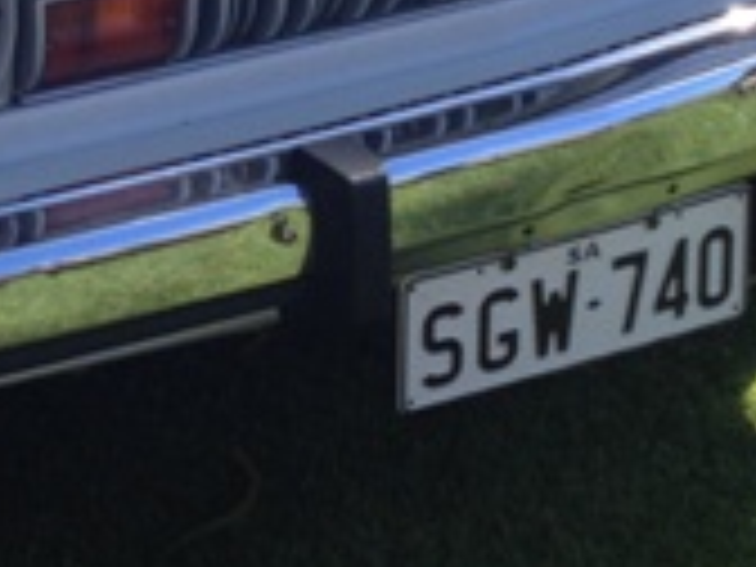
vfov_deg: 9.2
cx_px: 9
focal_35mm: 160
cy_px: 14
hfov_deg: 12.2
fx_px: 3494
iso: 50
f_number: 2.4
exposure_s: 1/690
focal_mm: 4.28
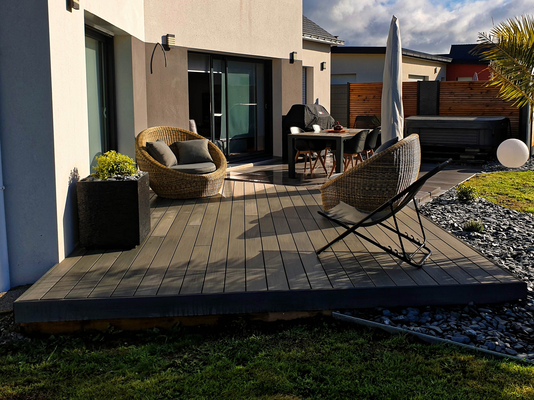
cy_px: 146
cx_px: 303
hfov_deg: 52.5
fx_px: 540
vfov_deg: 40.4
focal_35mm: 35
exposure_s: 1/2114
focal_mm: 4.3
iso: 50
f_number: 2.4
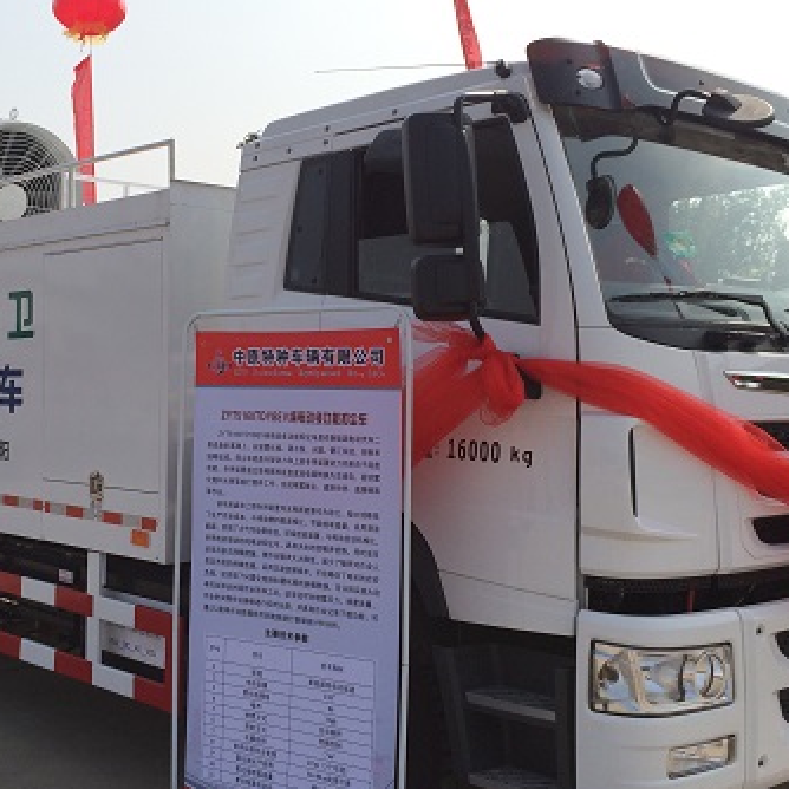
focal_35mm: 46
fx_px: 1186
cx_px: 309
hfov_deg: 36.6
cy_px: 373
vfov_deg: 36.8
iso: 32
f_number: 2.2
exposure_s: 1/2564
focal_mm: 4.15
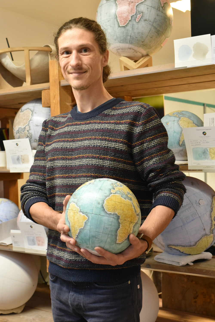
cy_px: 161
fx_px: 447
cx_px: 108
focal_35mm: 50
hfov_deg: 27.0
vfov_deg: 39.6
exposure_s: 1/50
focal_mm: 50
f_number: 8
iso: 3200
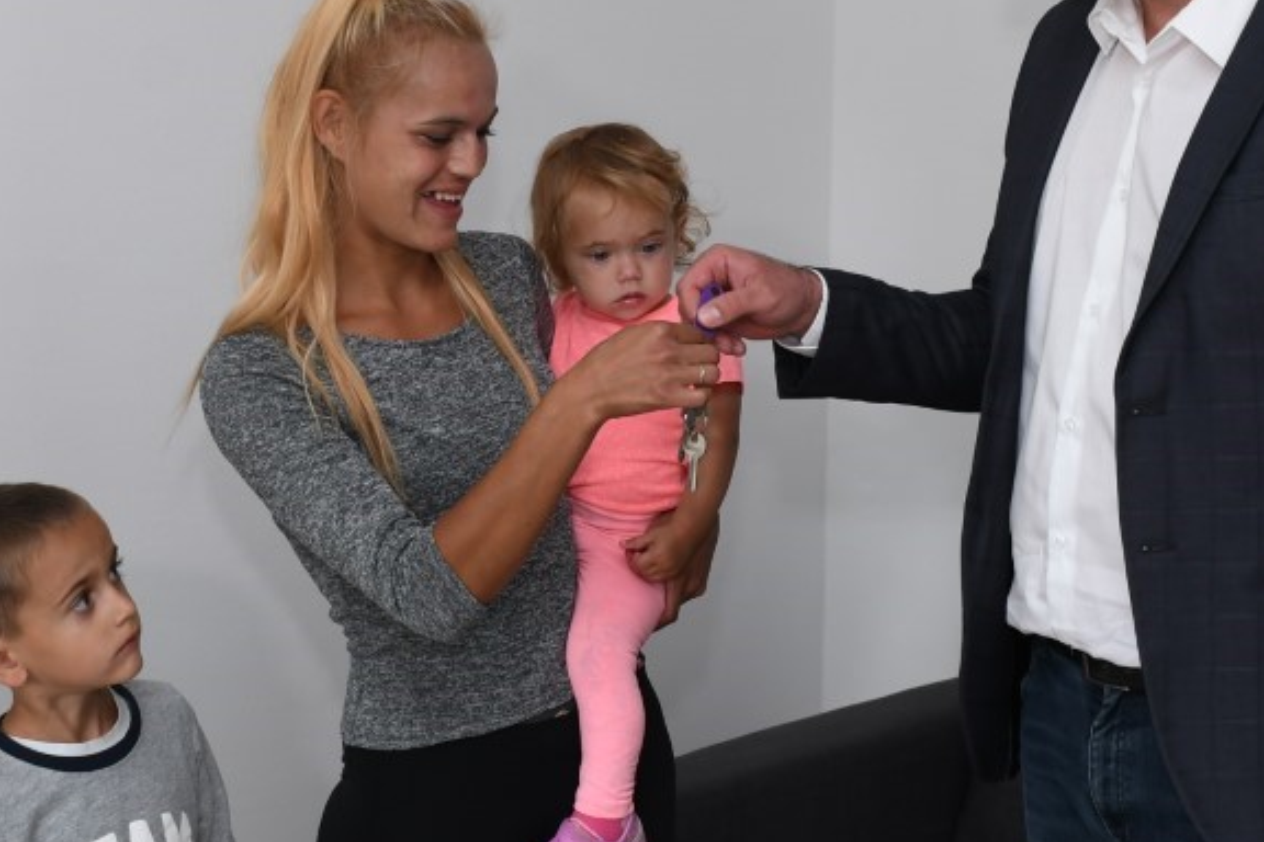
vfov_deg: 17.0
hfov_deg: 25.4
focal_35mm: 80
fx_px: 2809
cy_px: 274
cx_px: 625
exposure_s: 1/60
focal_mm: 27
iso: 500
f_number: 6.3
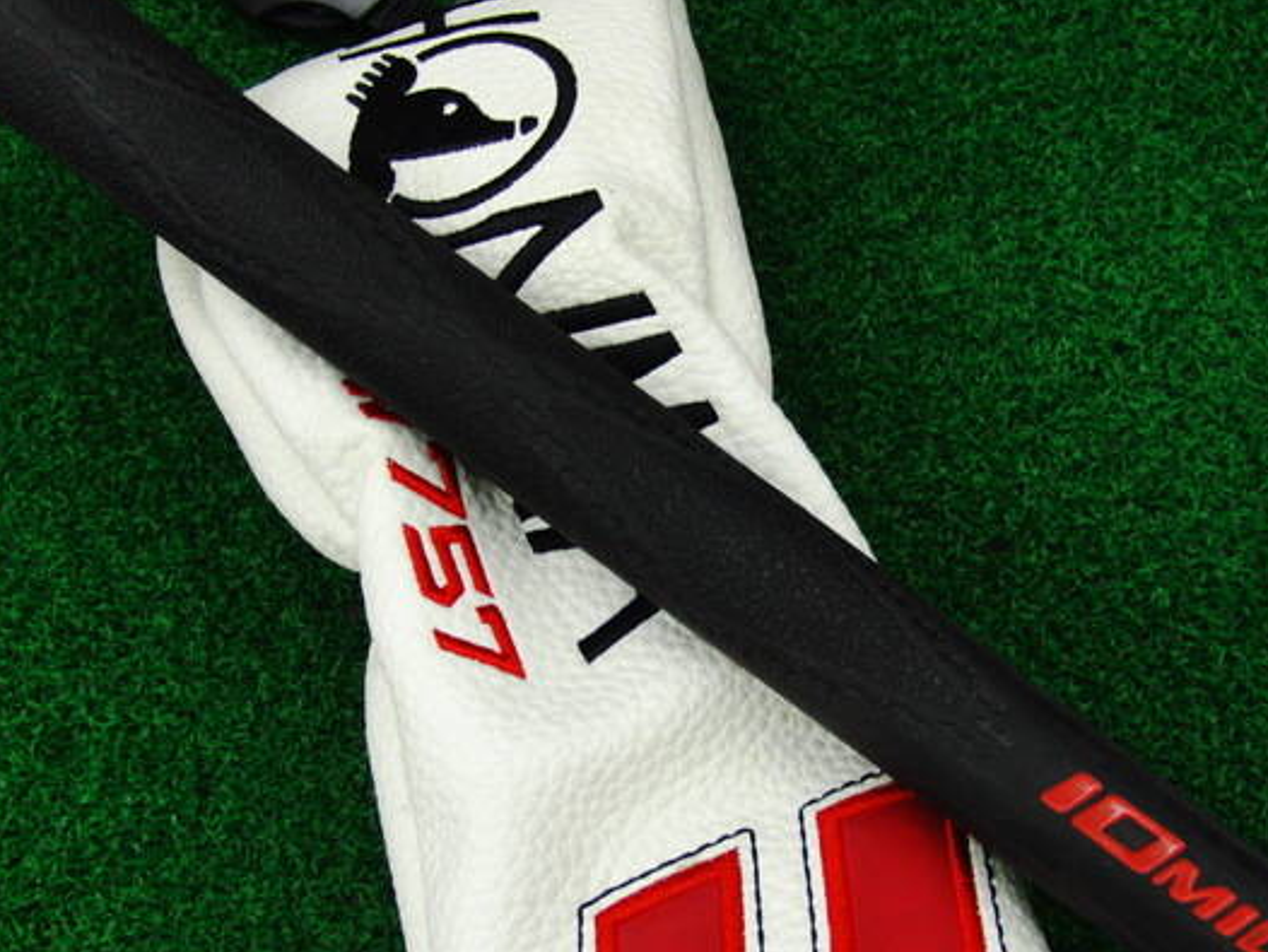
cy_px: 530
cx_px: 668
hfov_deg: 42.0
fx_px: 1649
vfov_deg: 32.2
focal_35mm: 45
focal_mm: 6.42
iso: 320
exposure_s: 1/80
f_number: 3.6
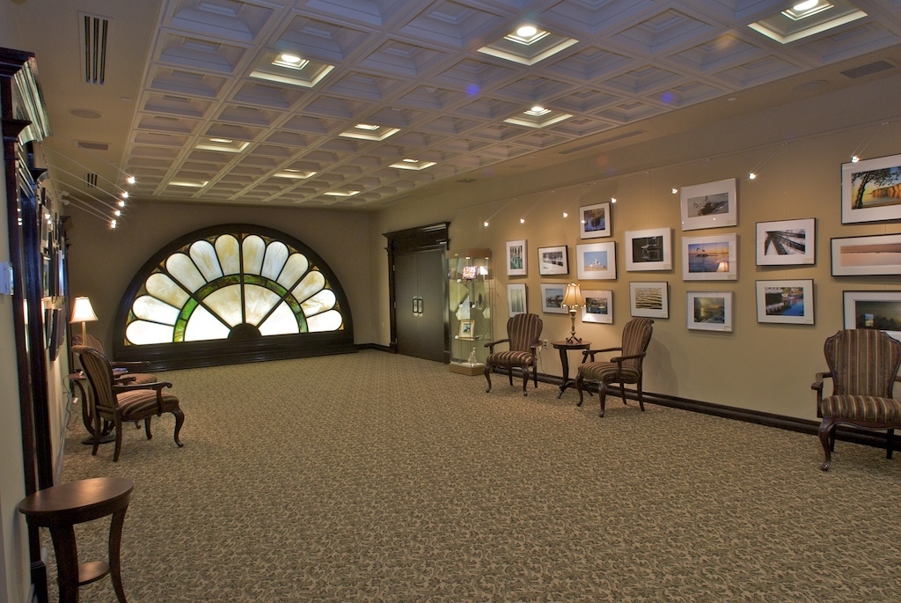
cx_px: 450
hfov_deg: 81.1
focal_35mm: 21
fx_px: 526
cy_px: 302
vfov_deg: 59.6
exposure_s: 1/1.6
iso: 200
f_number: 11
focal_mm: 14
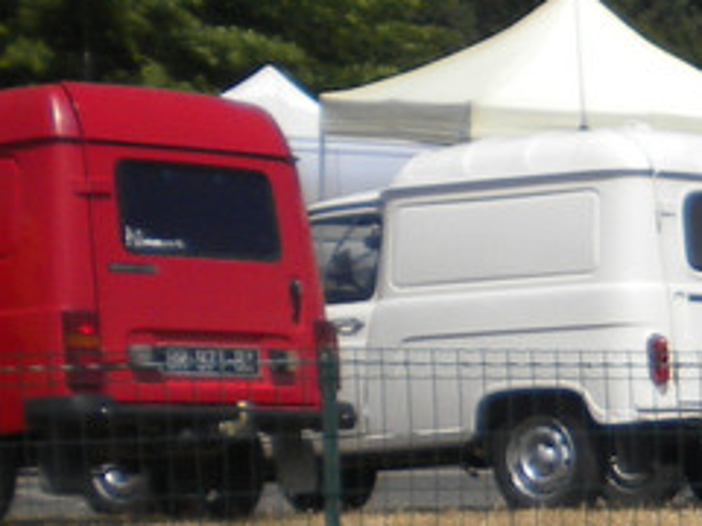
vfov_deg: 7.9
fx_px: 3691
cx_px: 1552
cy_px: 894
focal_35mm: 182
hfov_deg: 9.8
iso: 80
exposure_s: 1/1000
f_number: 4.9
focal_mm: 7.4
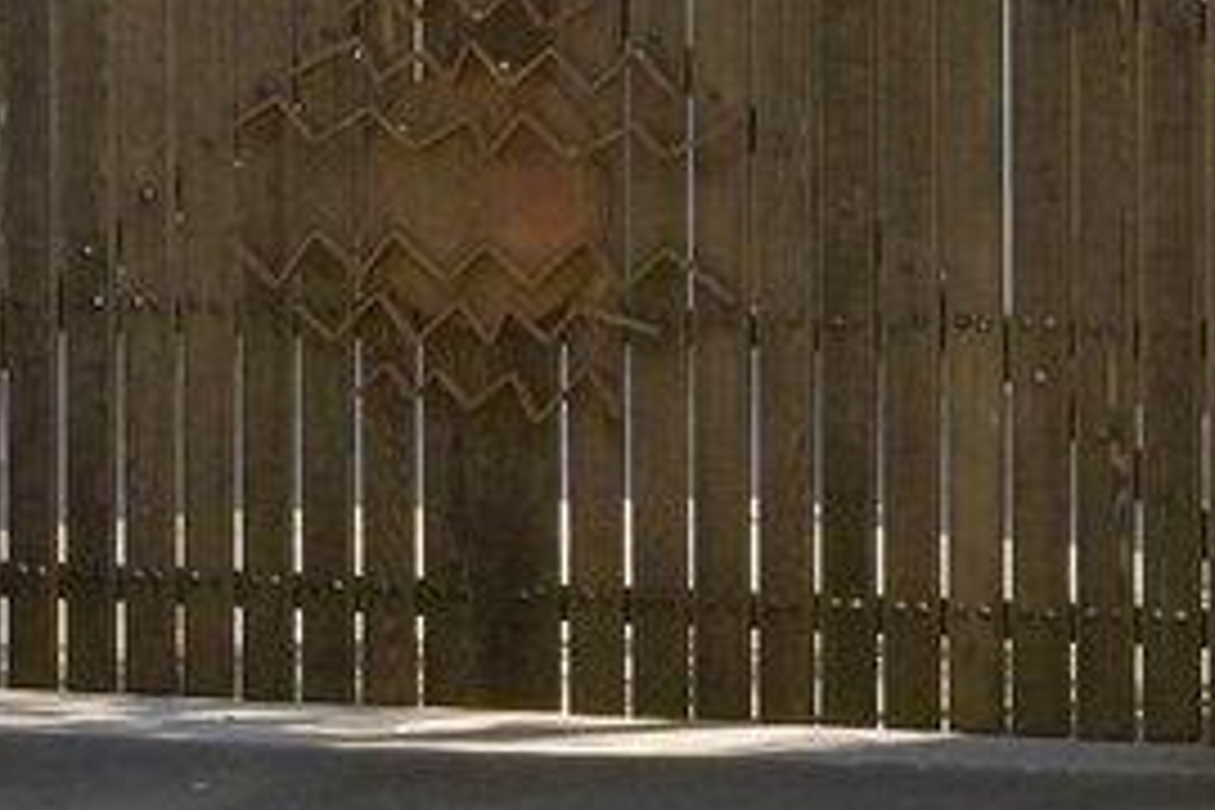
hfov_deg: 12.8
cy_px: -765
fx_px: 5400
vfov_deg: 8.2
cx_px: 846
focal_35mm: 160
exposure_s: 1/1250
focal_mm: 24
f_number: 5
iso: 400
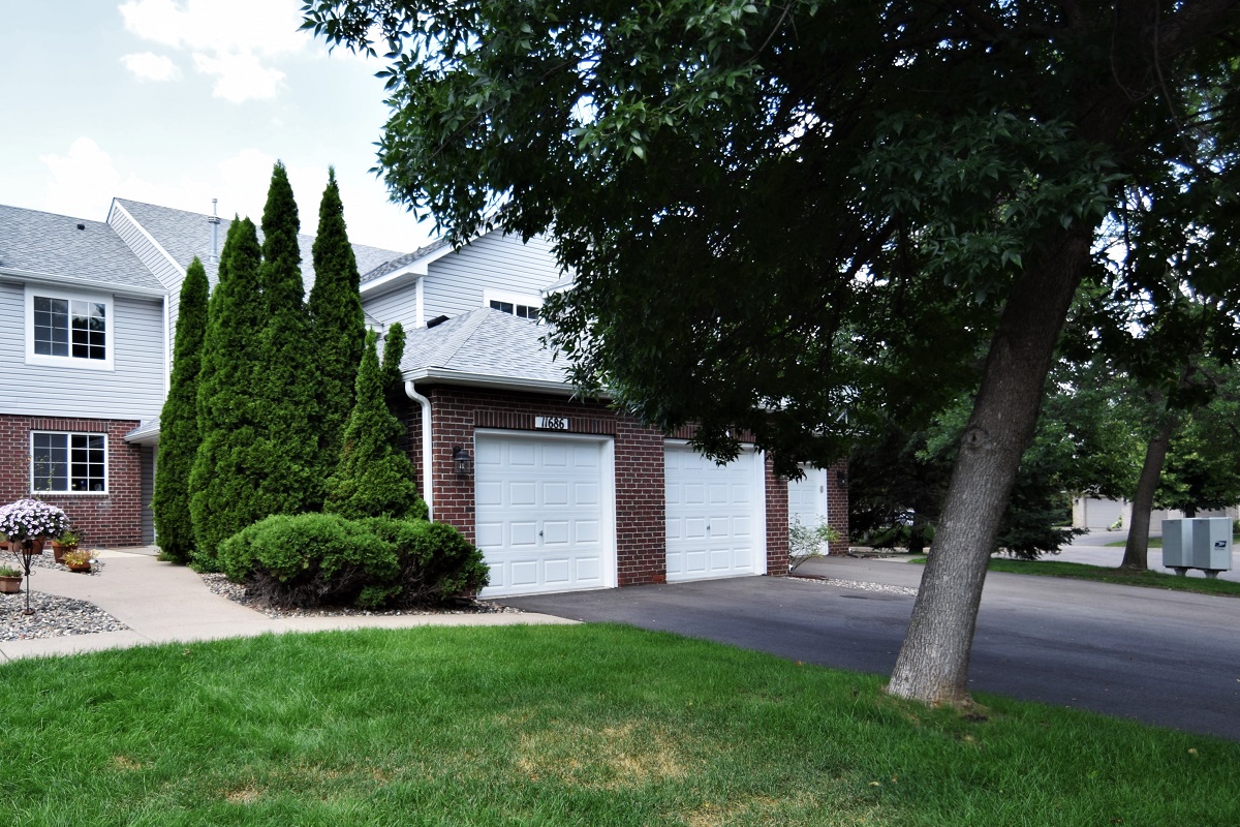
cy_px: 490
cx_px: 464
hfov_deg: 70.9
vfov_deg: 51.4
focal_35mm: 25
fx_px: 852
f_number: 3.5
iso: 100
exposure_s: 1/250
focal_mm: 11
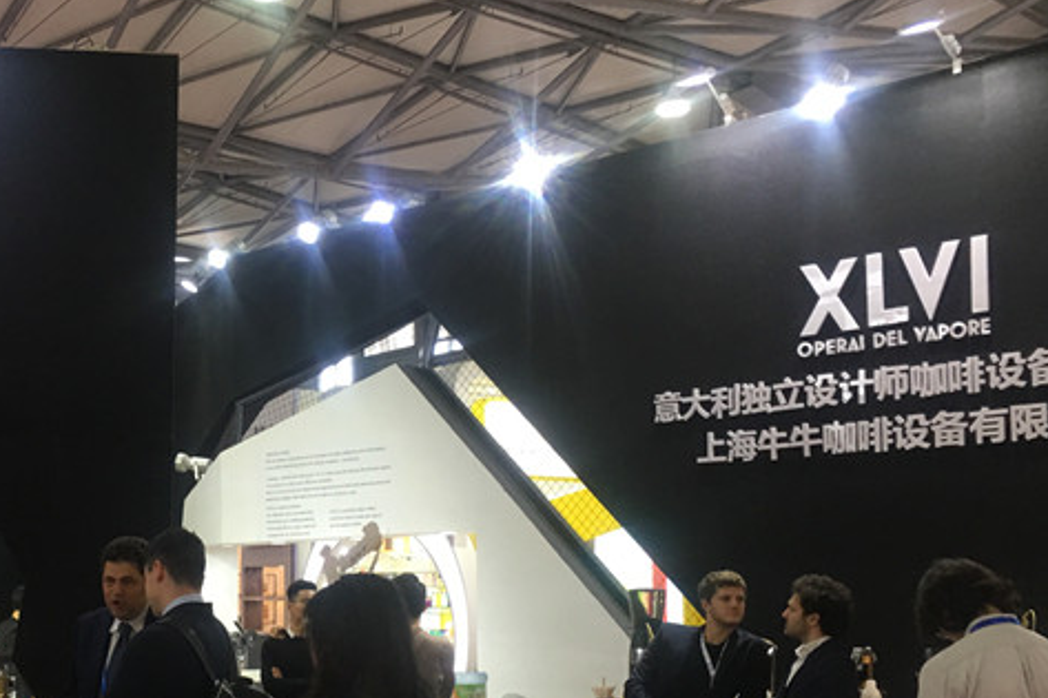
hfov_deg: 37.9
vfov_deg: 26.2
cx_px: 255
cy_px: 492
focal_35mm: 51
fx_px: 1484
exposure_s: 1/33
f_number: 2.2
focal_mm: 4.15
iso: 50
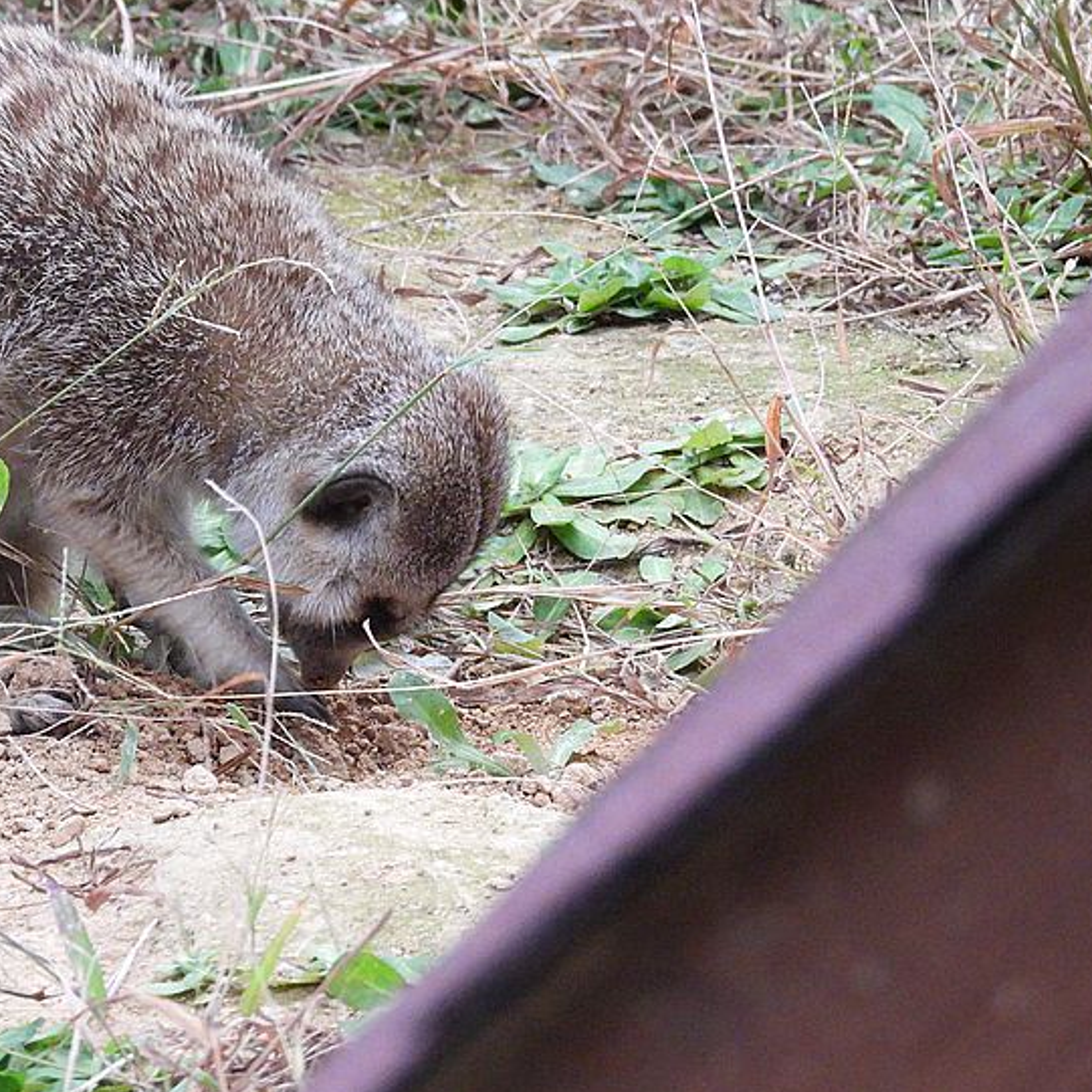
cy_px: 561
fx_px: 23306
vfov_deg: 2.7
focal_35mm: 653
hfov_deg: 2.7
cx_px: 347
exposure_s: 1/320
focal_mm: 89.2
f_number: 5
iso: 1400
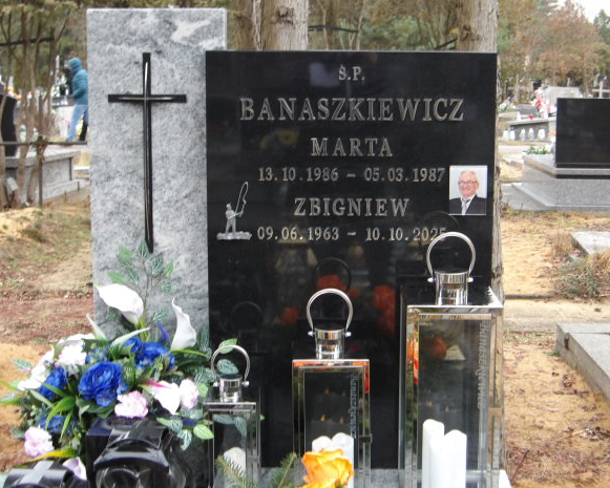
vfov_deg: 26.7
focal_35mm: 57
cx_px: 332
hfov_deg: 33.0
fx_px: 1029
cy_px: 237
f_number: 4.2
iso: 240
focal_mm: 9.4
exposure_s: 1/60
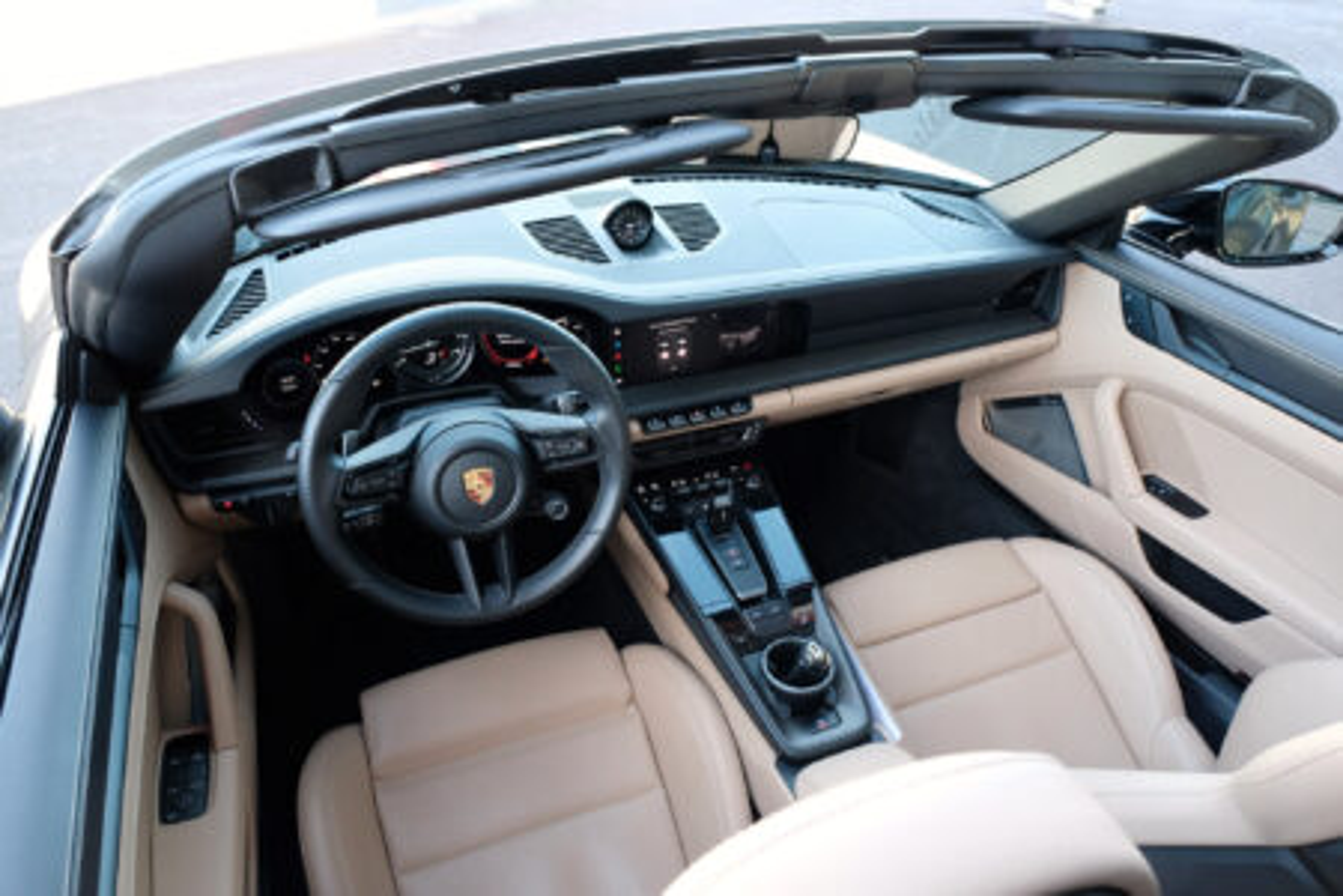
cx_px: 672
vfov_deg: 53.1
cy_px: 448
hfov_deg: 73.7
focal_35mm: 24
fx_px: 895
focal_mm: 16
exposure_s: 1/60
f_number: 7.1
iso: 1600
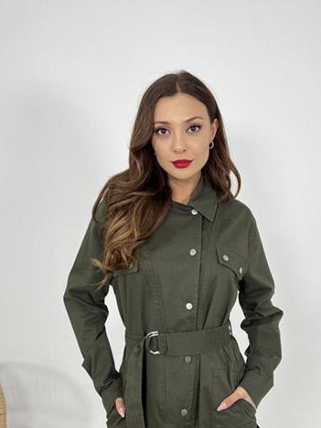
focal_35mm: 37
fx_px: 457
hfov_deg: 38.5
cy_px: 265
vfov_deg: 49.7
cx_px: 188
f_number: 1.5
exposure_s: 1/100
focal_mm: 5.7
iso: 50
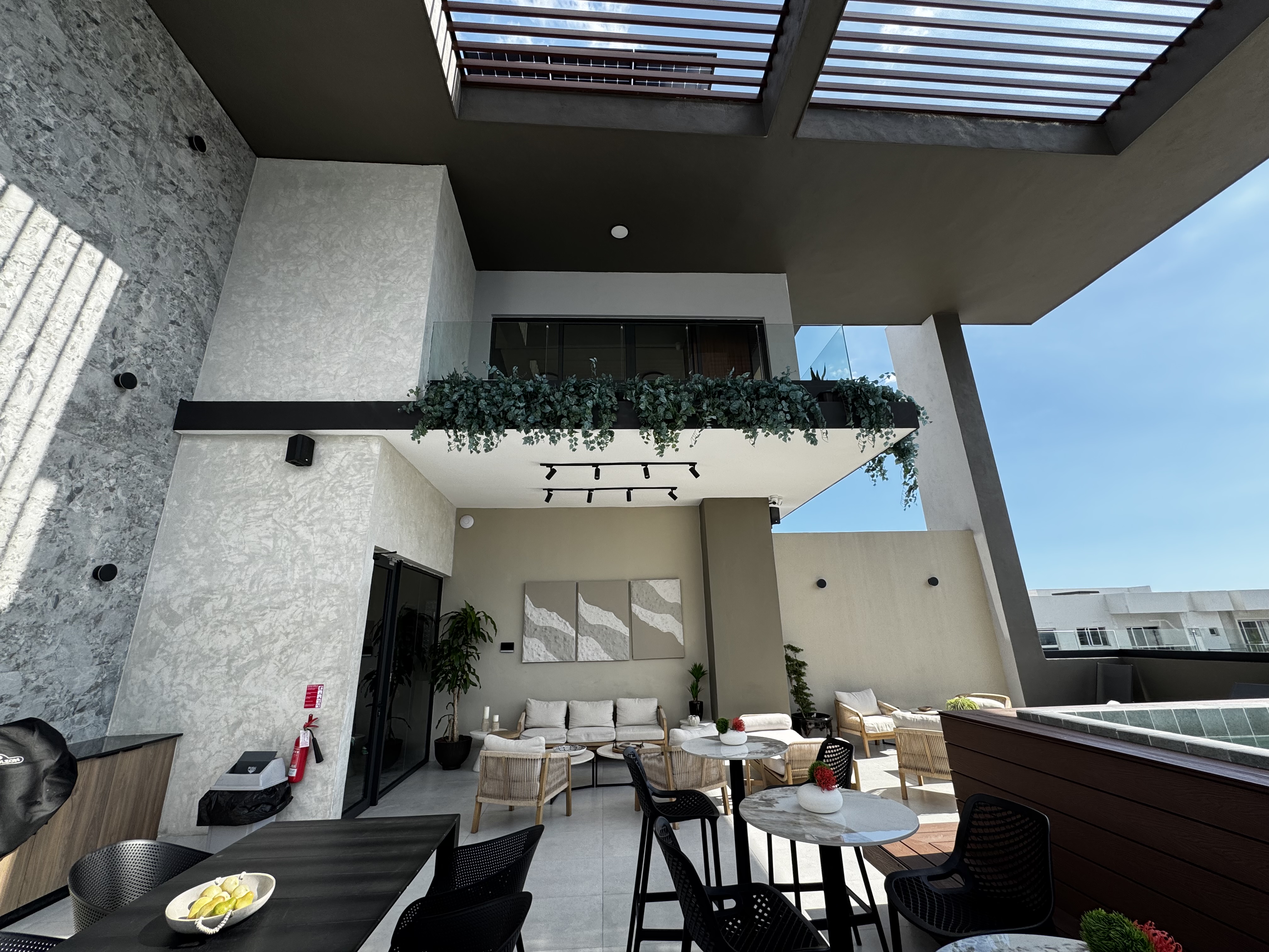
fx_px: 513
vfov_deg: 85.7
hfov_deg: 102.1
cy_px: 476
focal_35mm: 14
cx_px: 634
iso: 40
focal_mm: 2.22
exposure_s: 1/849
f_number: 2.2
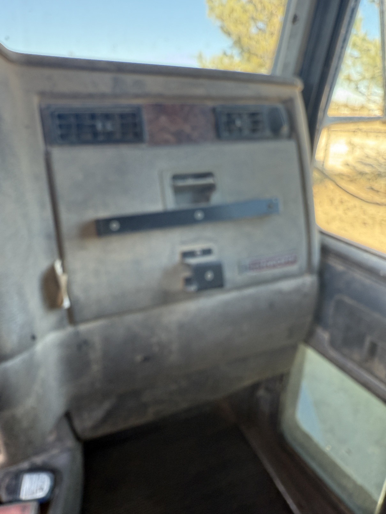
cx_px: 193
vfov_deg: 71.6
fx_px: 357
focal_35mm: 24
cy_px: 257
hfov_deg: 56.8
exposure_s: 1/99
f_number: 2.2
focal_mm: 2.22
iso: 100
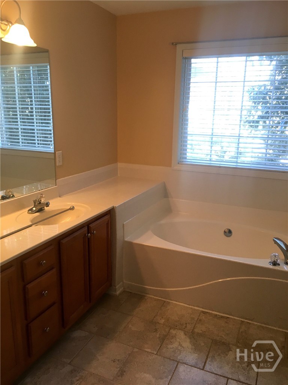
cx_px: 144
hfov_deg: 48.2
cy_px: 192
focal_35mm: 29
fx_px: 322
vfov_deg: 61.7
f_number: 2.2
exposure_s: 1/30
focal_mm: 4.15
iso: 32
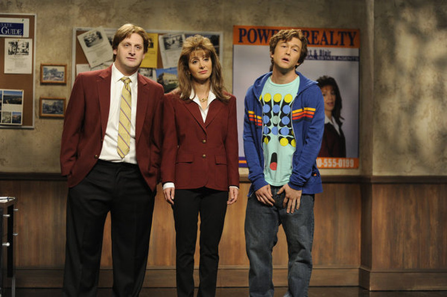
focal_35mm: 85
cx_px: 224
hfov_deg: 23.9
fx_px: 1054
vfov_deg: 16.0
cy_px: 148
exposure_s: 1/125
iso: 1600
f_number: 3.5
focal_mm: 85
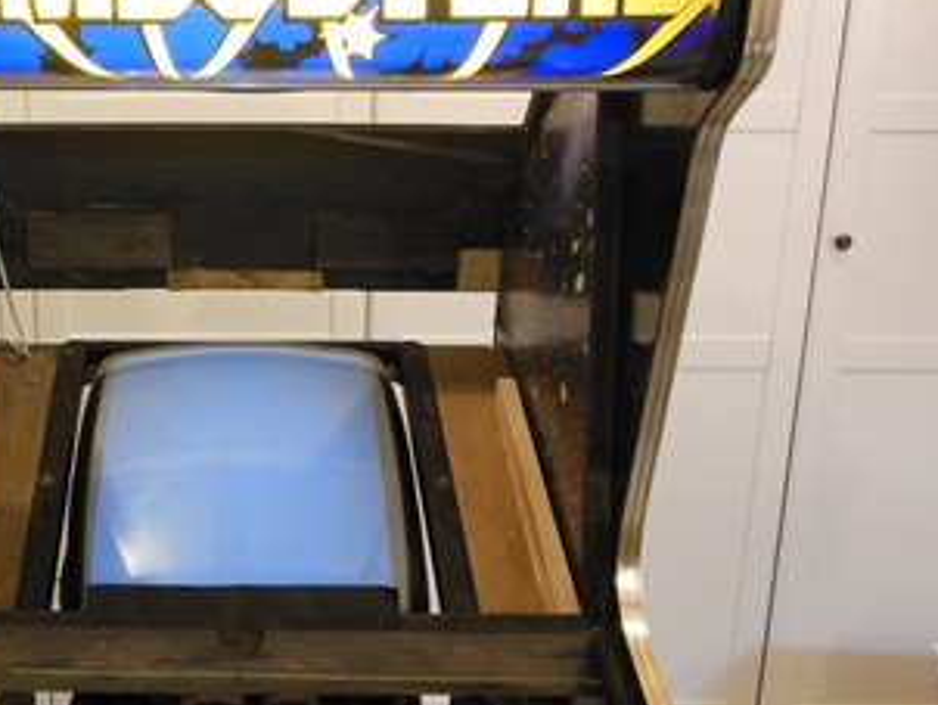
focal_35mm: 43
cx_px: 255
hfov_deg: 42.7
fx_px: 1166
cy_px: 283
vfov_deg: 33.5
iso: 400
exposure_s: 1/8
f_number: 3.3
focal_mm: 5.2
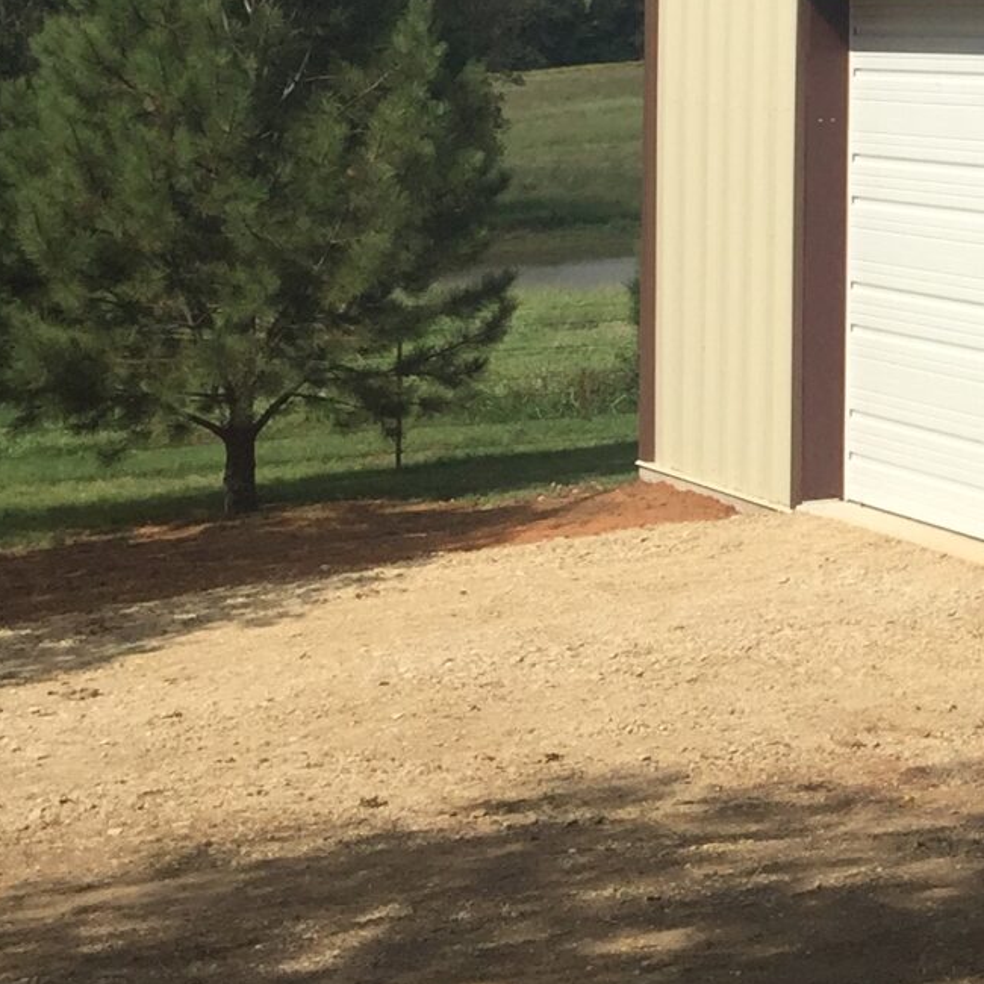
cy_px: 58
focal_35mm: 101
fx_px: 3248
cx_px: 1759
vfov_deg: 16.9
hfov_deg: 15.0
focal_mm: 4.15
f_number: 2.2
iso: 32
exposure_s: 1/3968
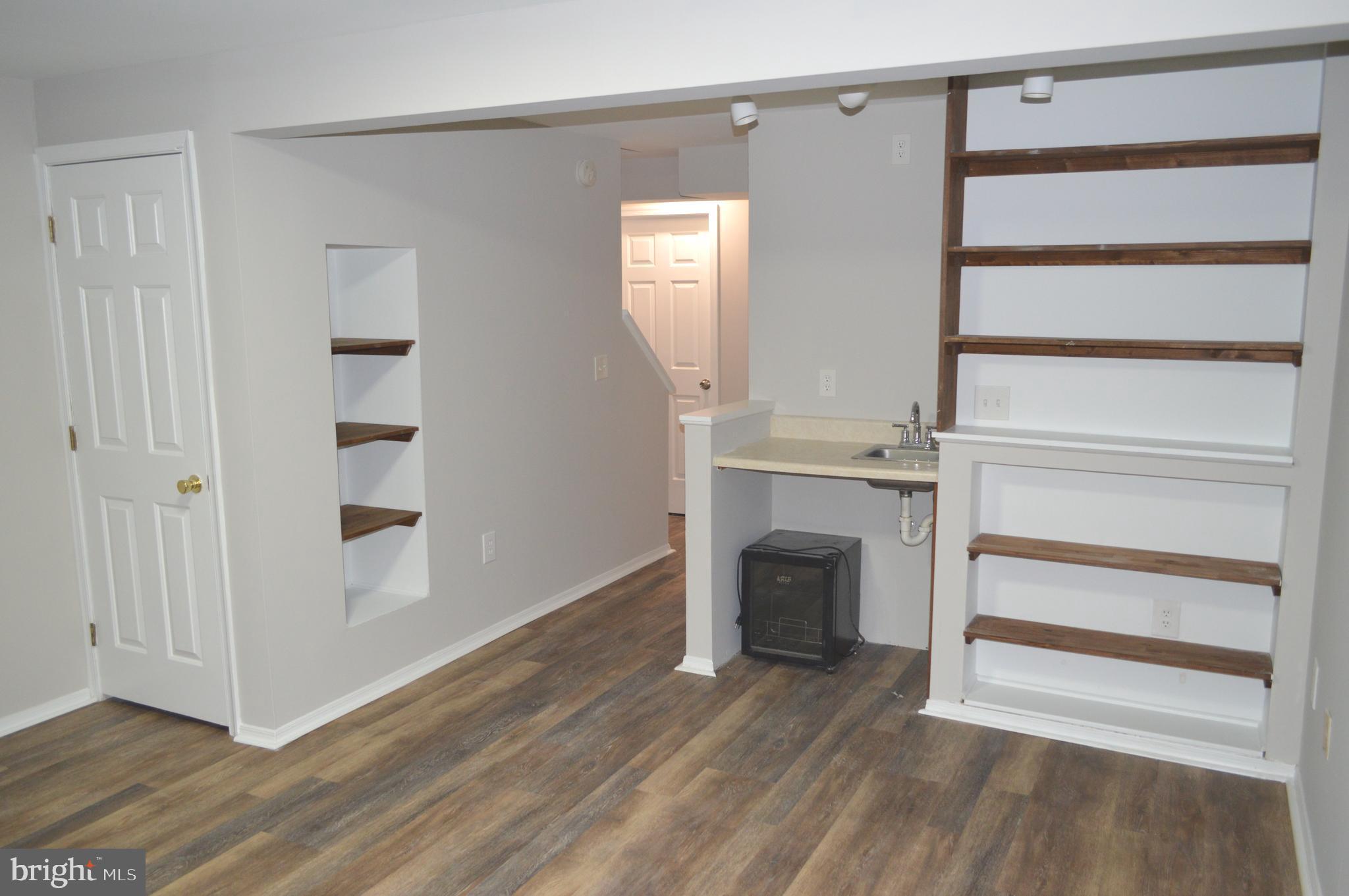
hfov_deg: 67.4
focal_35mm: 27
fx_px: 1011
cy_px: 448
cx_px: 674
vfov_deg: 47.8
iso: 720
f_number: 3.5
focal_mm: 18
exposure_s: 1/60
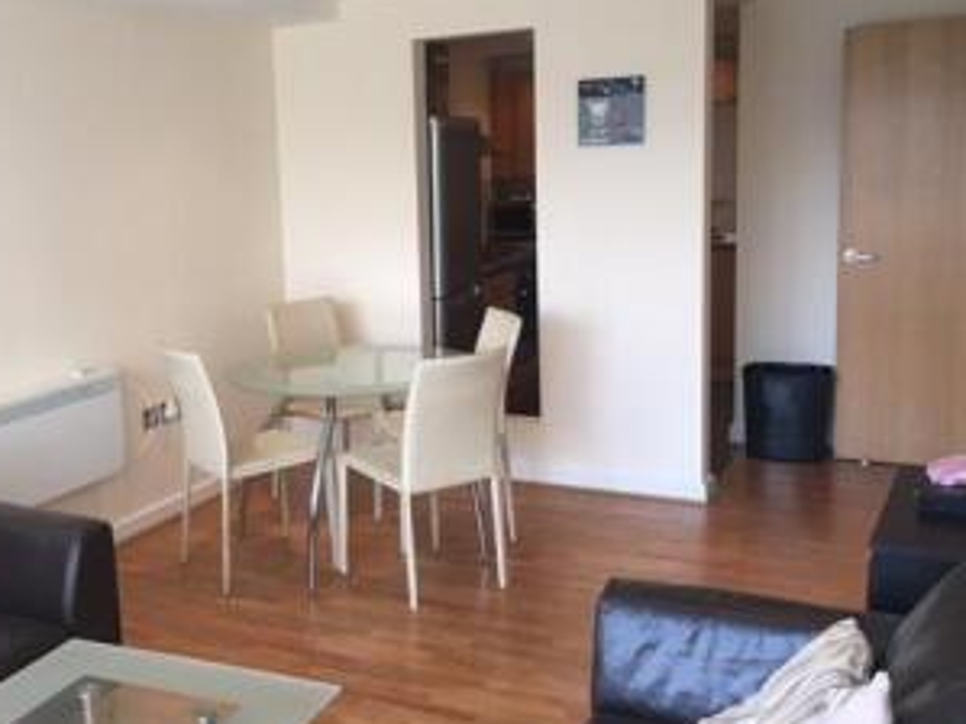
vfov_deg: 35.1
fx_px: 1144
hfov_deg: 45.2
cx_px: 331
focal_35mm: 41
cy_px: 351
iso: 32
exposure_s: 1/33
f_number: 2.2
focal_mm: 4.15
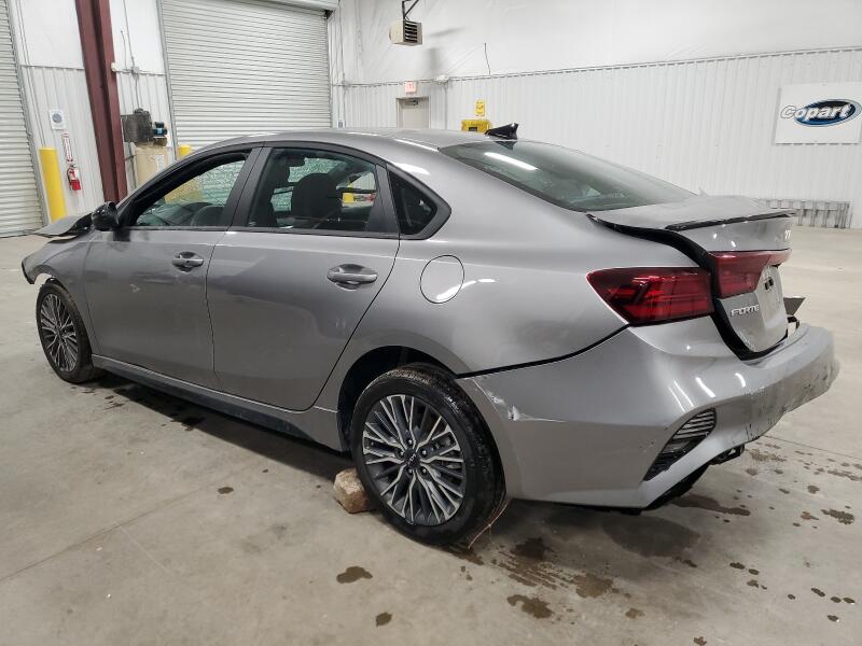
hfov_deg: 67.3
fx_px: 647
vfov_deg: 53.1
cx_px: 431
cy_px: 323
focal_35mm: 26
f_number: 1.5
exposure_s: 1/60.2
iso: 93
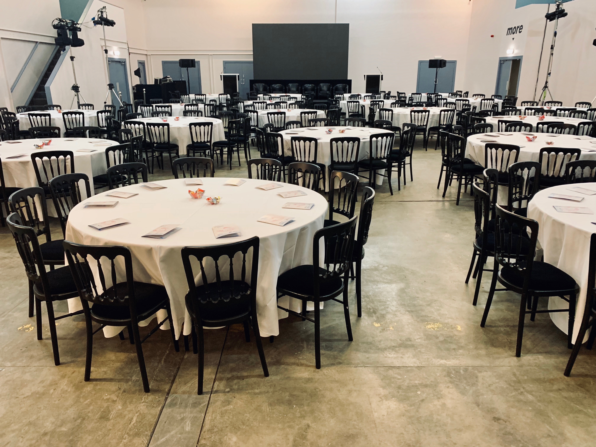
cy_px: 224
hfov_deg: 67.3
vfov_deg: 53.1
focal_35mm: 26
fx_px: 448
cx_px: 298
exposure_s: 1/33
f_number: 1.8
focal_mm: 4.25
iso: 250
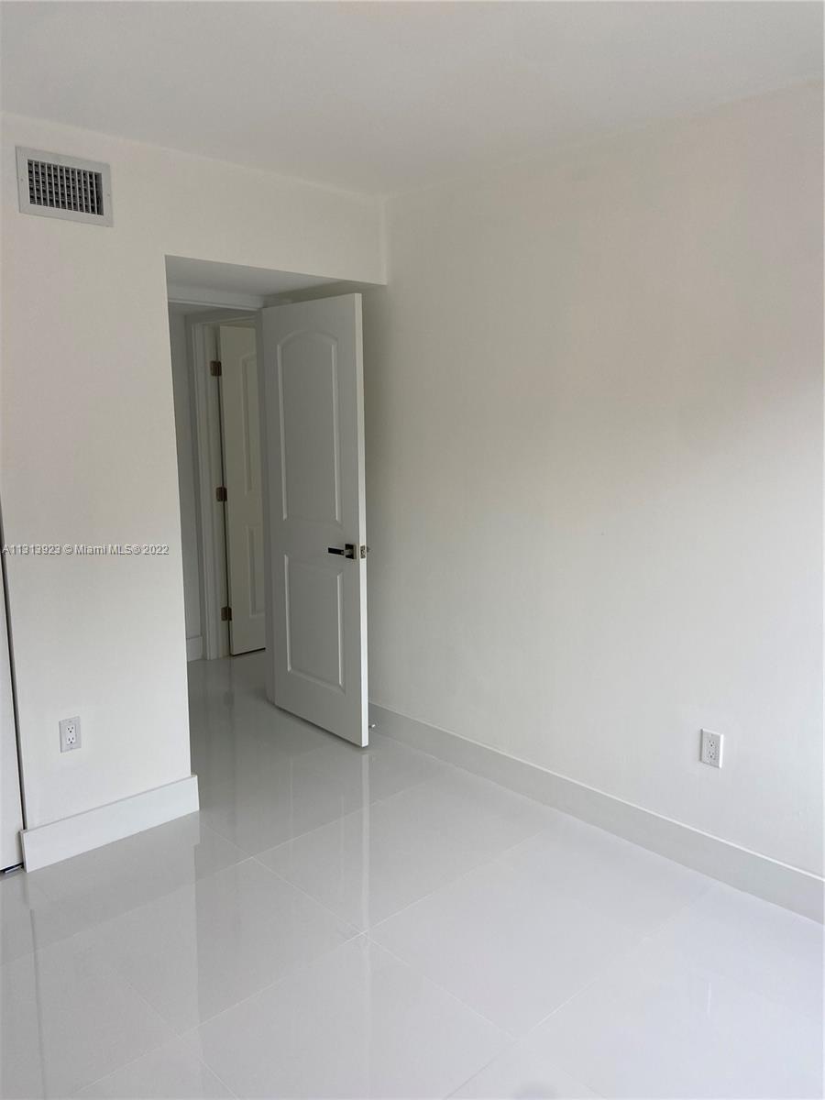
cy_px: 550
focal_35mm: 26
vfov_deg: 67.3
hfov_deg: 53.1
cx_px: 412
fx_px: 826
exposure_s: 1/223
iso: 32
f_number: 1.8
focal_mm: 4.25
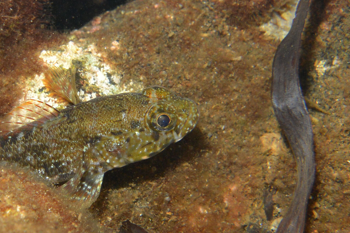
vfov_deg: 22.8
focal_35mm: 59
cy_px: 65
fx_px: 573
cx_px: 96
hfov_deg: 33.4
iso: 160
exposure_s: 1/60
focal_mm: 11
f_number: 6.3
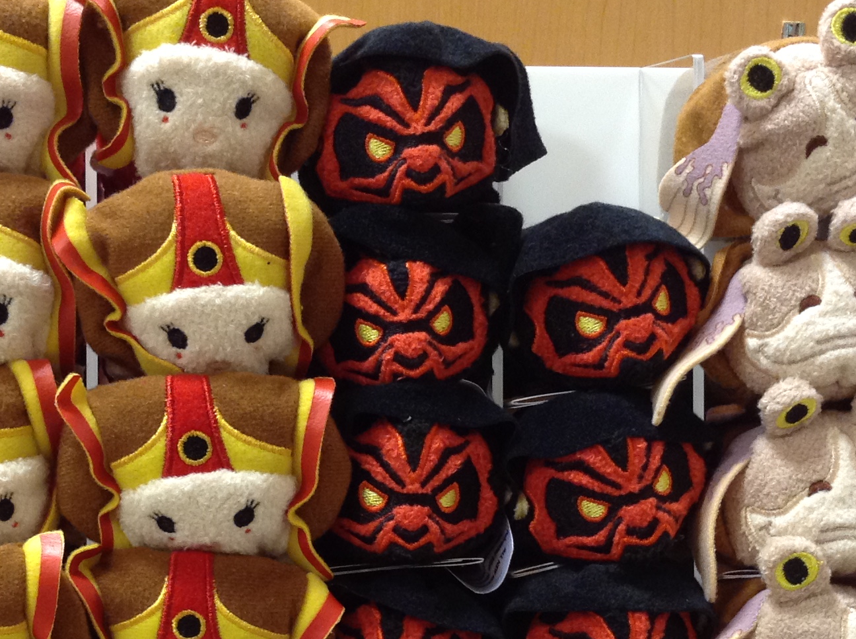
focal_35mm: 66
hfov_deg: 29.3
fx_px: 1630
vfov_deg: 21.7
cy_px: 567
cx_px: 296
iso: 80
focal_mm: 3.3
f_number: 2.4
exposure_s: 1/24
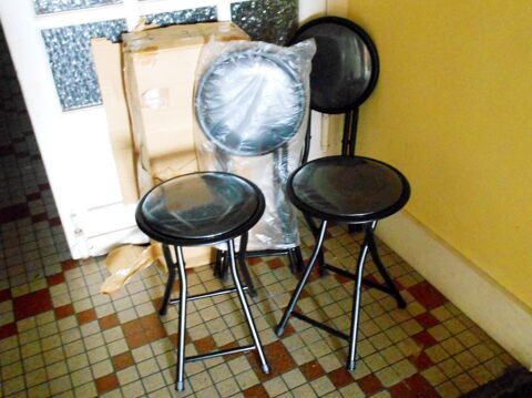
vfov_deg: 41.7
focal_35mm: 34
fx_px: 522
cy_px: 199
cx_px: 266
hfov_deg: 54.0
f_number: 3.6
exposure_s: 1/13
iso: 800
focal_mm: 5.8
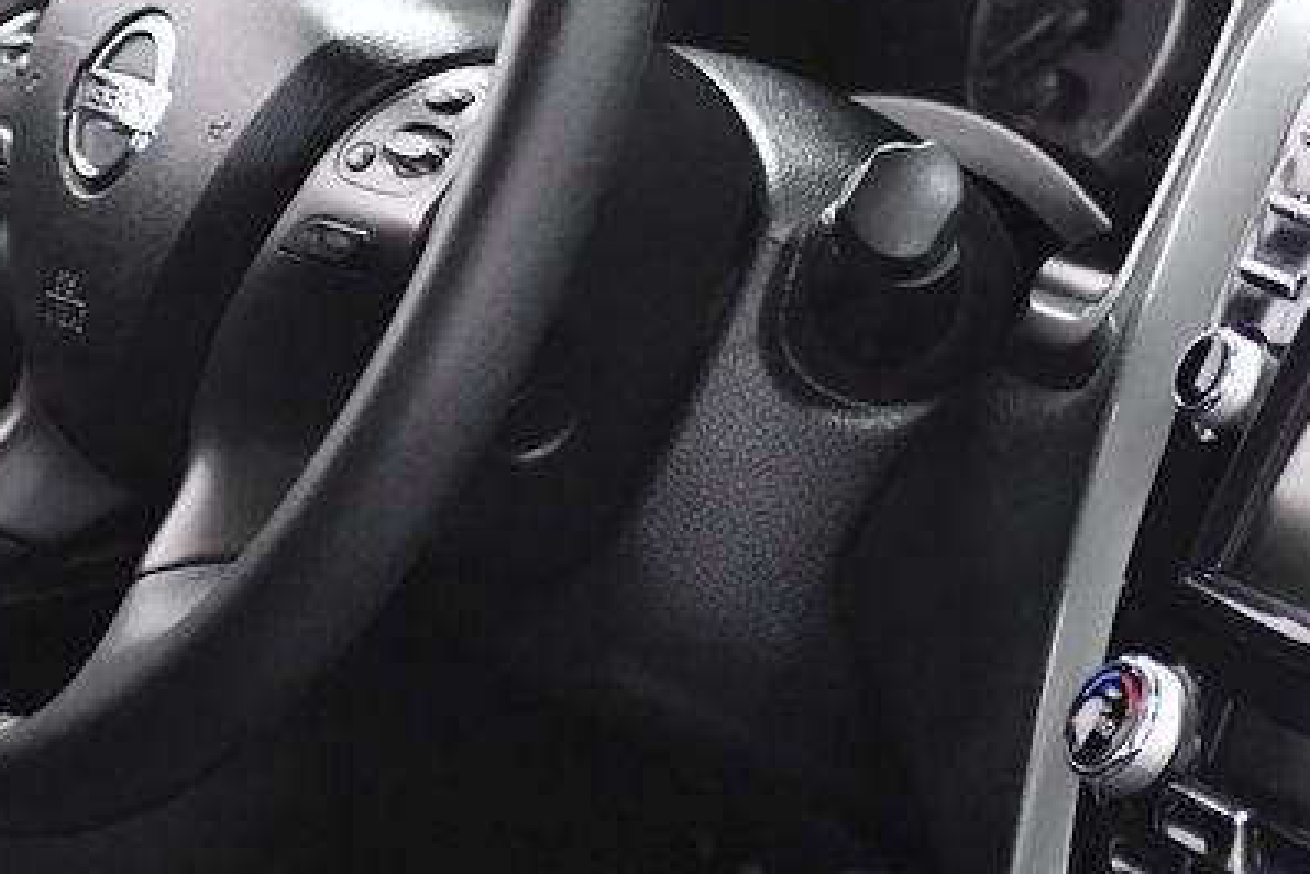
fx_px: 7316
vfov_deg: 6.8
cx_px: 1119
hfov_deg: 10.2
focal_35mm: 201
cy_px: 338
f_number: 3.5
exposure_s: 1/400
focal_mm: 52
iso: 2500
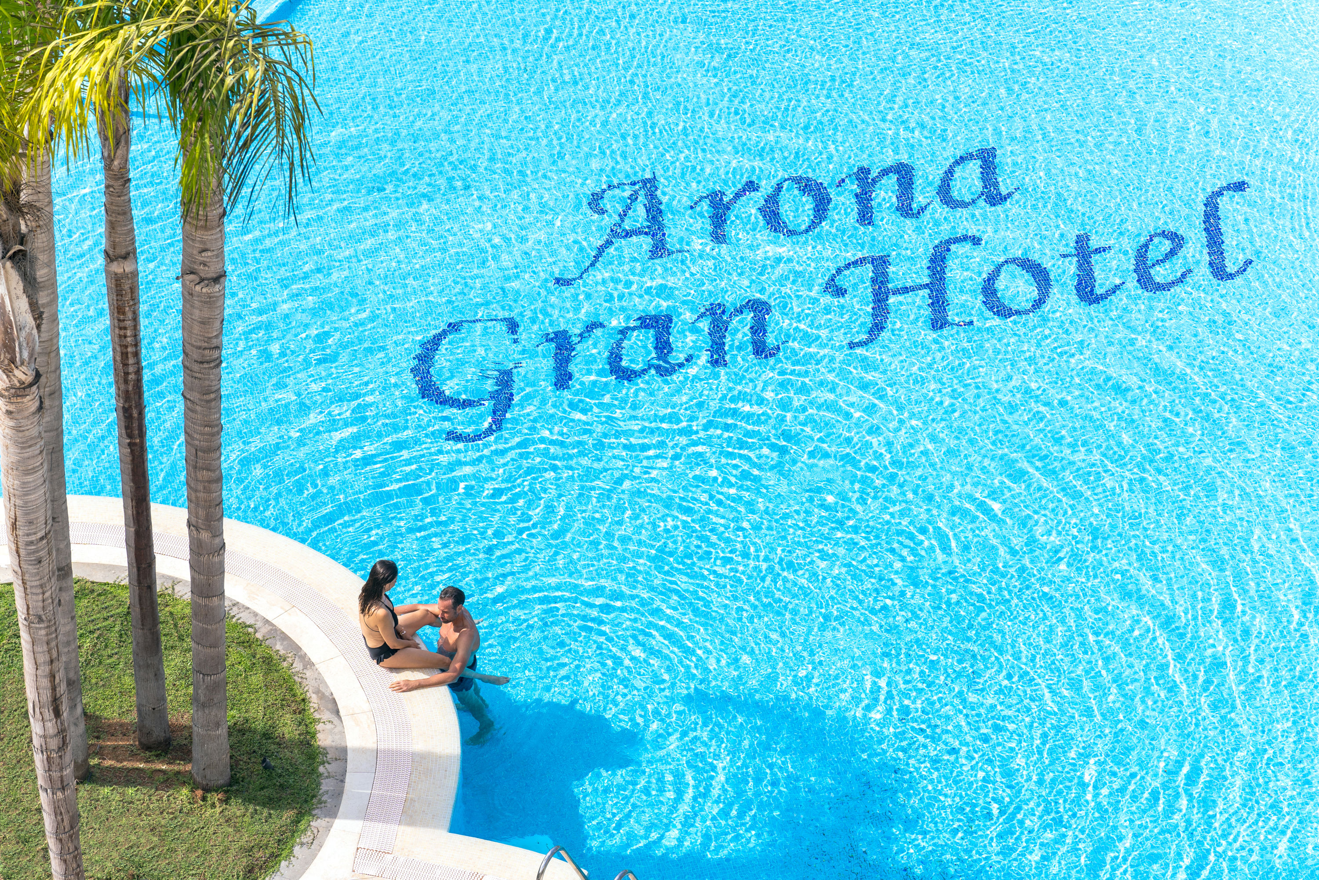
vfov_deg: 9.7
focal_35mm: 142
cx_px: 660
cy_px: 440
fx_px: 5202
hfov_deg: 14.4
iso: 200
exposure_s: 1/1000
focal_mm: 142
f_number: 5.6
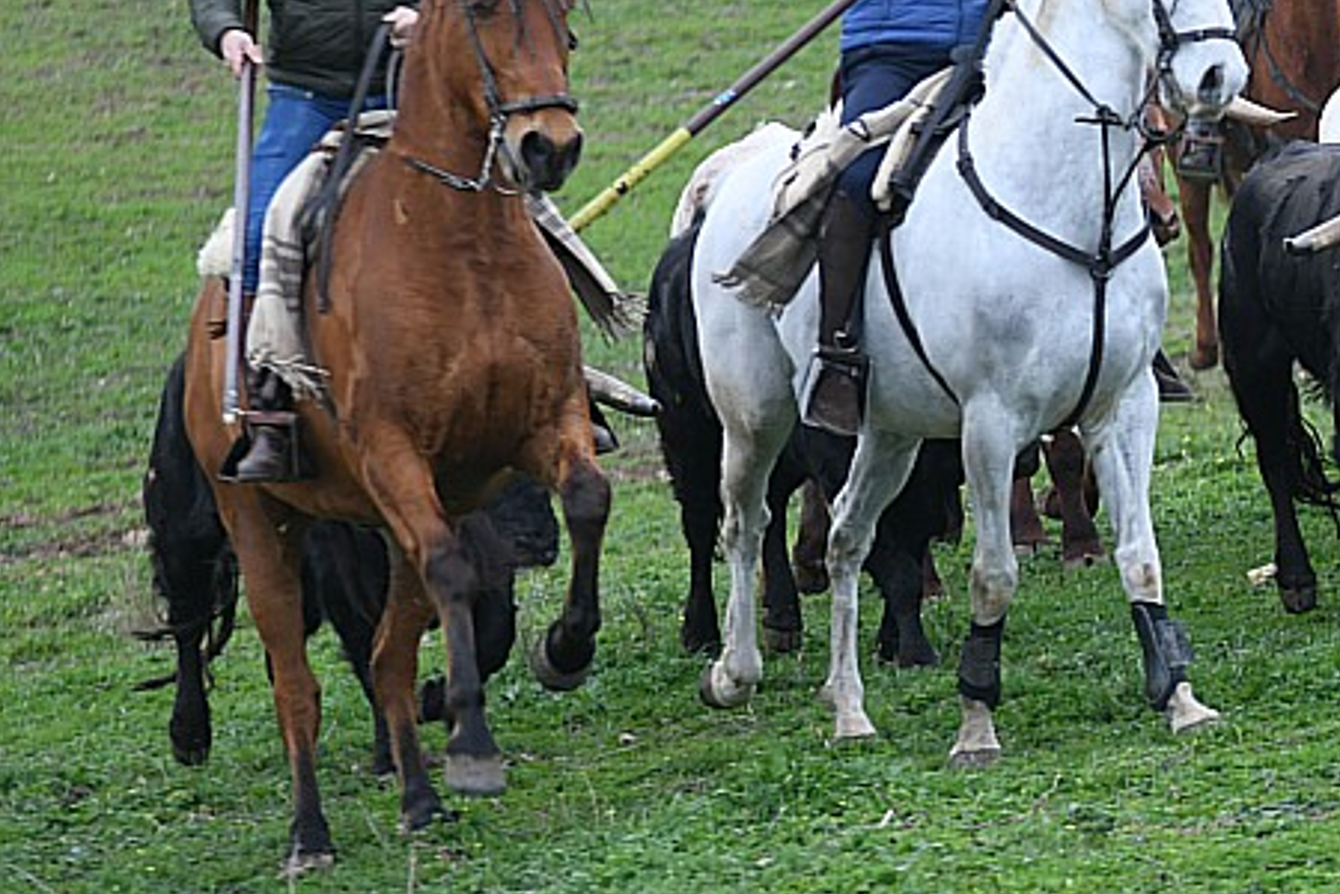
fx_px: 17865
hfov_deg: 4.3
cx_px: 1477
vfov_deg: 2.9
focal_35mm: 480
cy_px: 173
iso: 800
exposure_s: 1/320
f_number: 4
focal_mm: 180
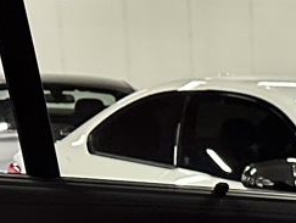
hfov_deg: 12.7
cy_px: 559
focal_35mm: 142
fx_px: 1216
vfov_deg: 9.2
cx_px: 521
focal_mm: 6.86
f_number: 1.78
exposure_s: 1/31
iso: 1000
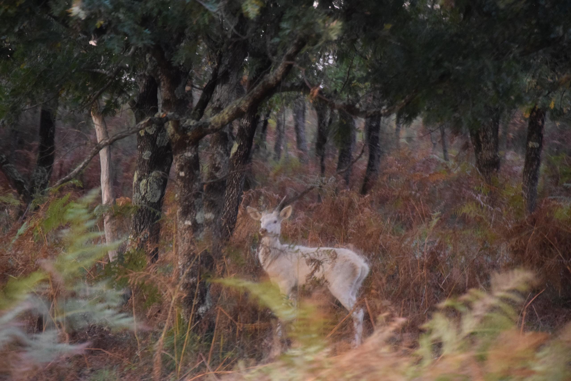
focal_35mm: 158
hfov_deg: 13.0
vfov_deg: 8.7
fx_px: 2498
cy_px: 190
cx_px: 286
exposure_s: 1/30
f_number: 5.6
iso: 3200
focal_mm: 105
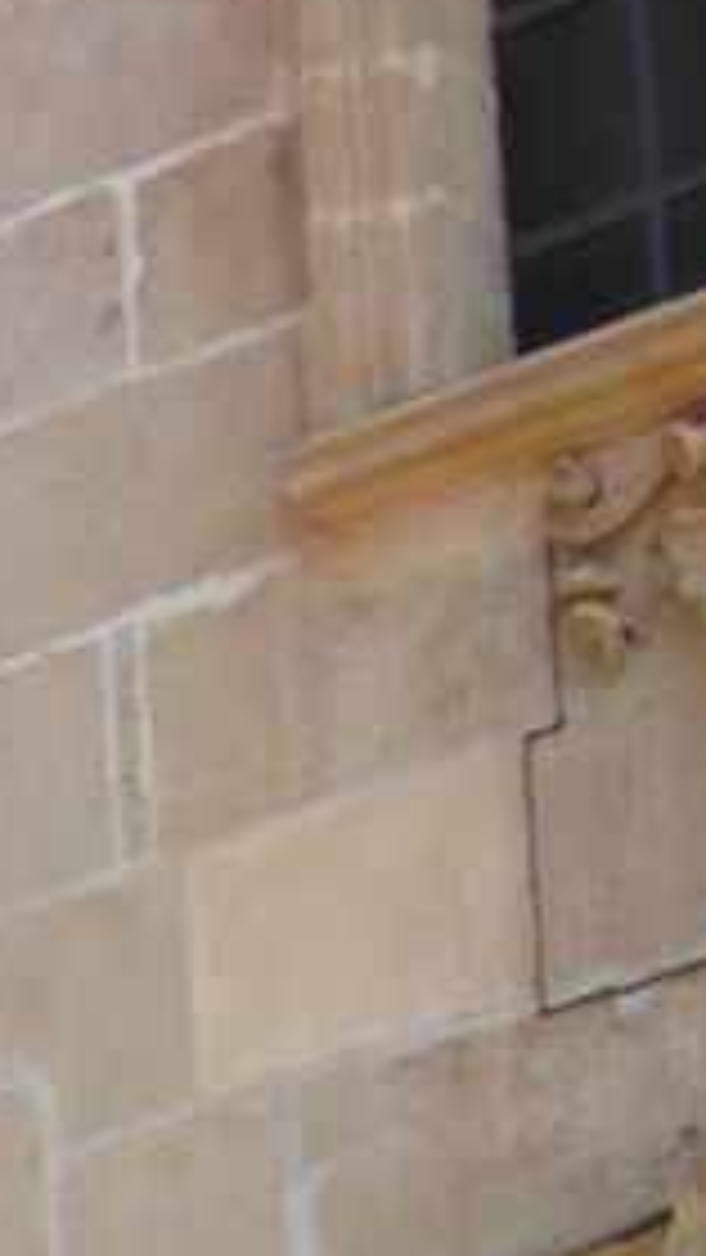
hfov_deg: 4.9
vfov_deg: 8.6
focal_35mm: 237
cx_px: -1461
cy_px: 2634
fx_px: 7885
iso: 50
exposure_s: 1/298
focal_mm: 6.3
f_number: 3.2
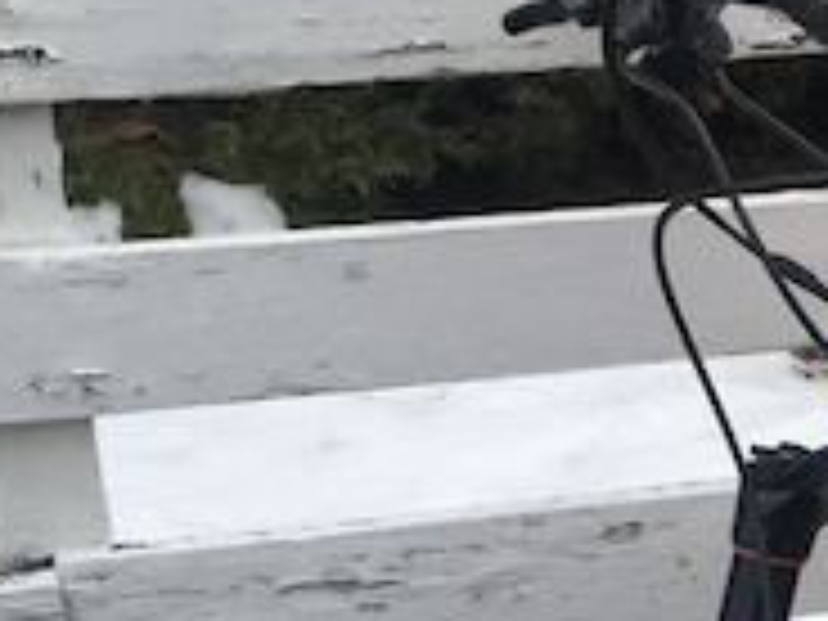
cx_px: 1166
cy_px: 819
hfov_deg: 14.8
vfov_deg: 11.4
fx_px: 3014
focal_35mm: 126
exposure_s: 1/60
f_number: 2.2
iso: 32
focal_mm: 4.15
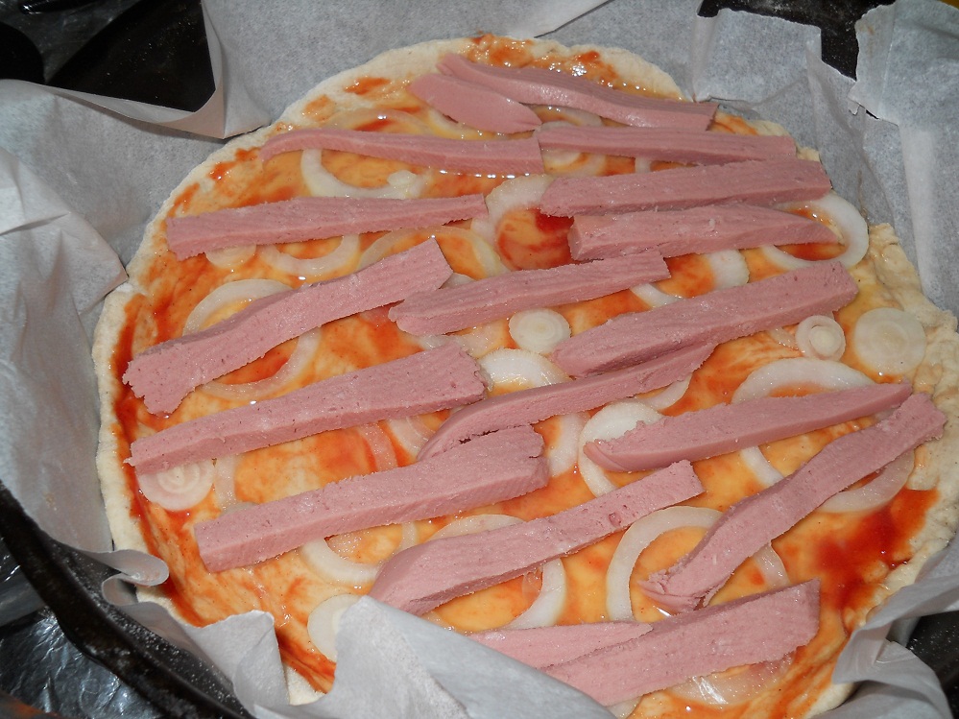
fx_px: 1136
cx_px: 480
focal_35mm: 41
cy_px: 360
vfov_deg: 35.1
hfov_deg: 45.8
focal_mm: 6.72
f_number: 5.5
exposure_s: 1/30
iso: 80
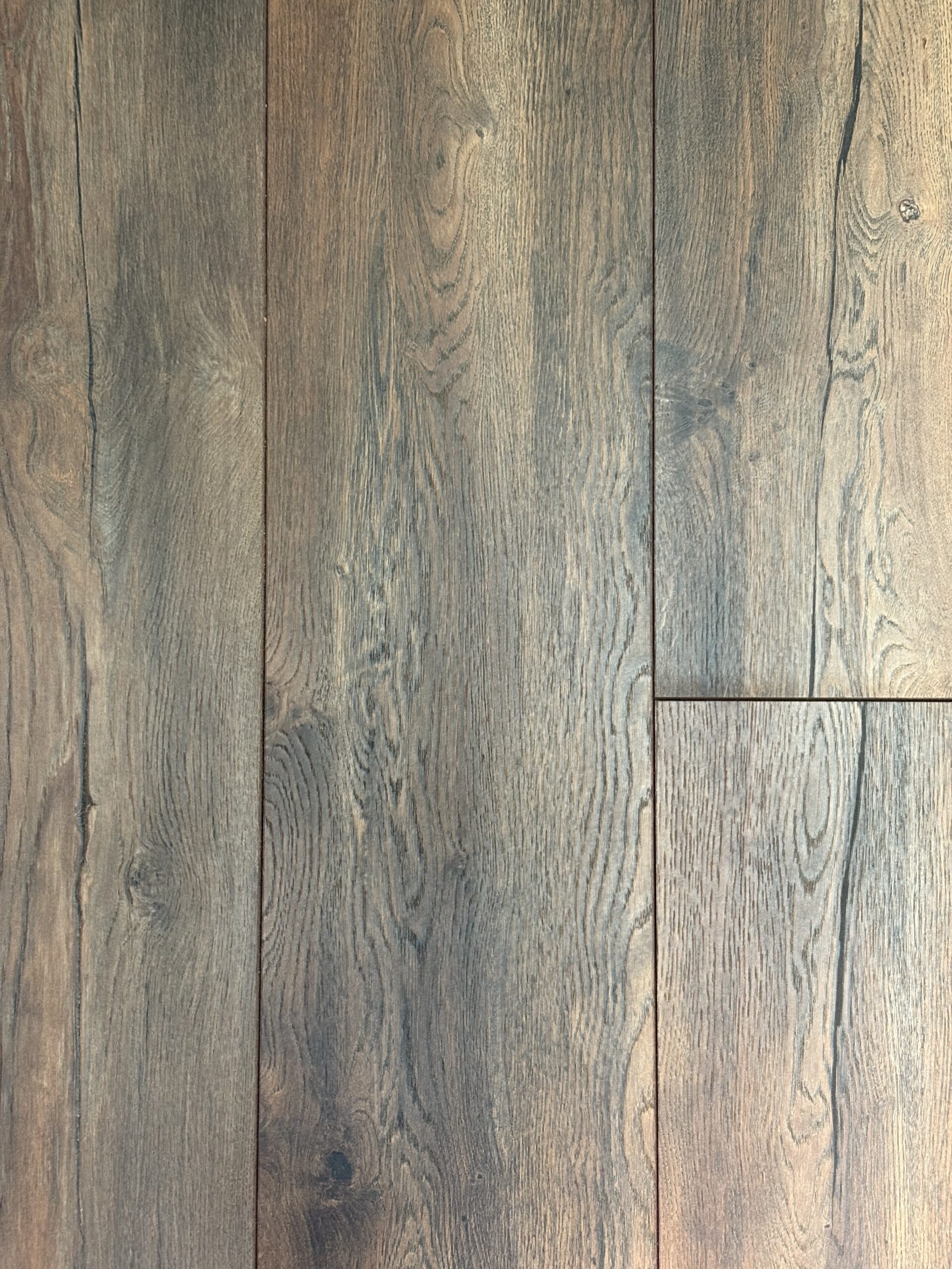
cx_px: 476
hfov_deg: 28.0
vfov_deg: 36.8
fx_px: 1907
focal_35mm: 52
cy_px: 634
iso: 125
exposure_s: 1/33
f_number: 1.6
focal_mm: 5.96
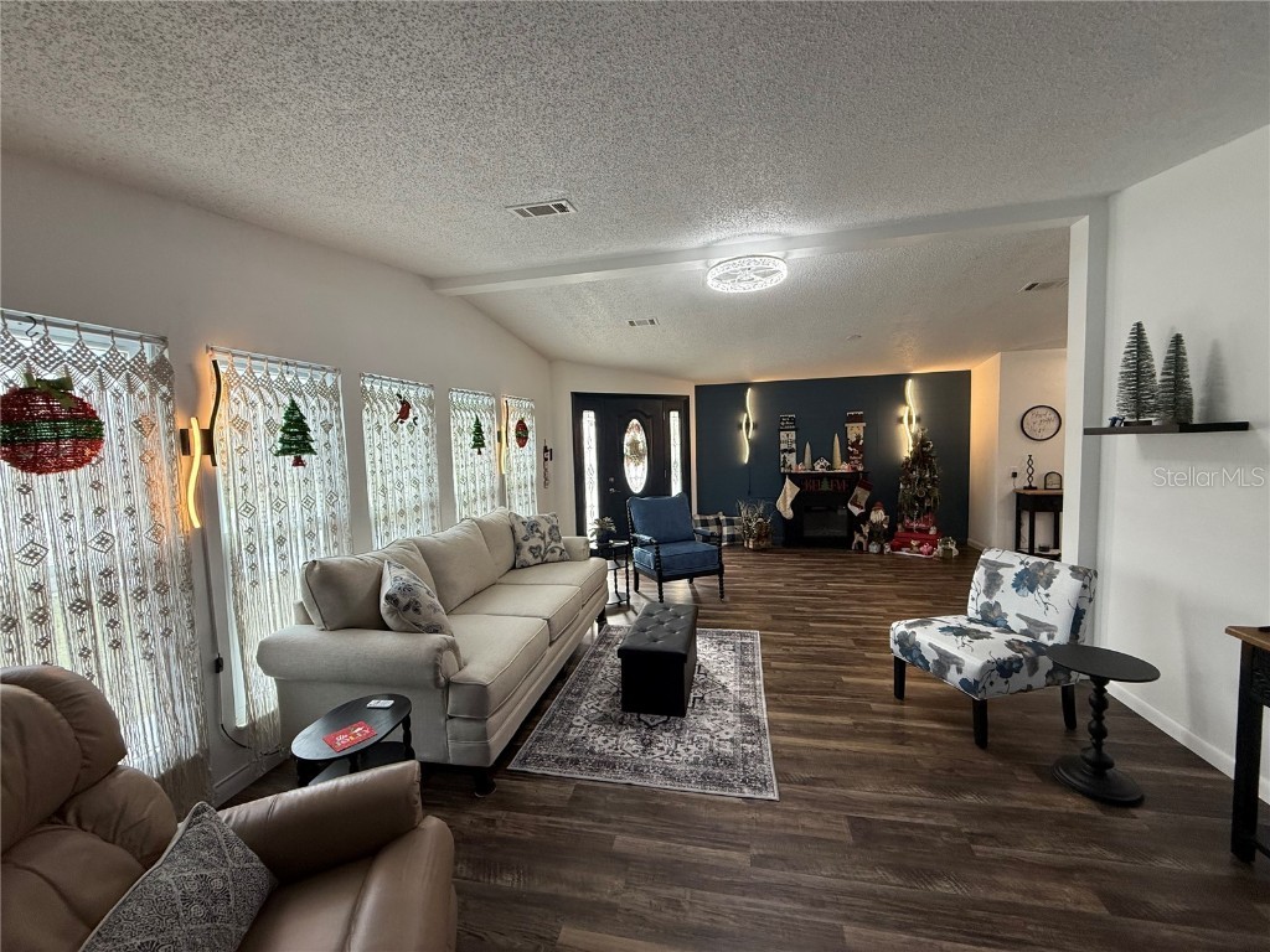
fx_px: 514
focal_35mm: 14
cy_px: 476
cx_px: 635
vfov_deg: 85.7
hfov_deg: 102.1
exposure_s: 1/99
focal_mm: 2.22
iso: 200
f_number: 2.2
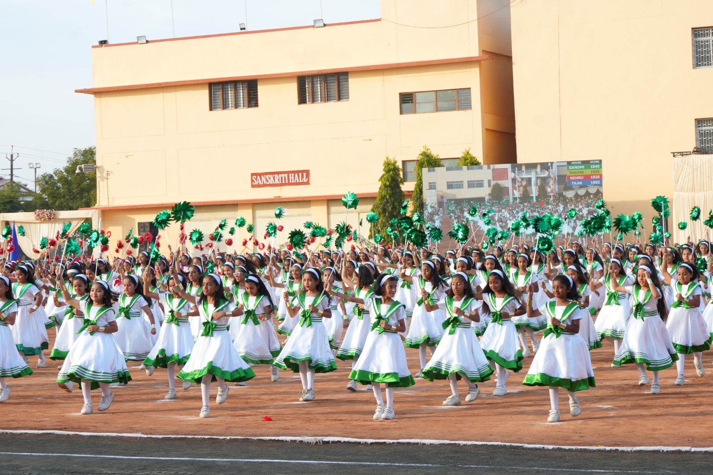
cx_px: 356
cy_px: 238
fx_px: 1743
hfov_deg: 23.1
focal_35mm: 88
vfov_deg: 15.5
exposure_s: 1/160
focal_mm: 59
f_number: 8
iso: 200
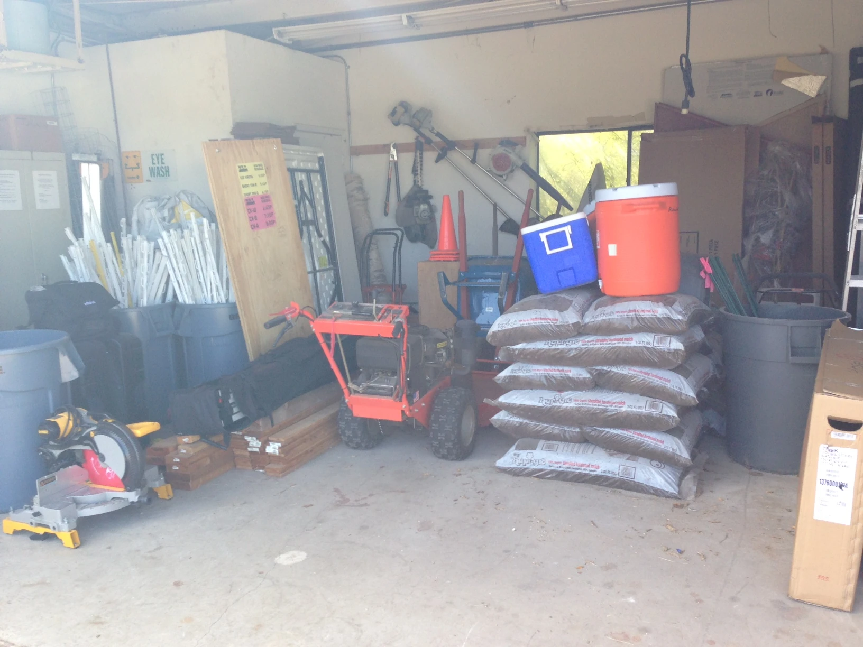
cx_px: 432
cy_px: 324
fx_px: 823
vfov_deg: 42.9
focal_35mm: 33
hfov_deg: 55.4
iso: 50
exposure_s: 1/137
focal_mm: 4.12
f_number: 2.4
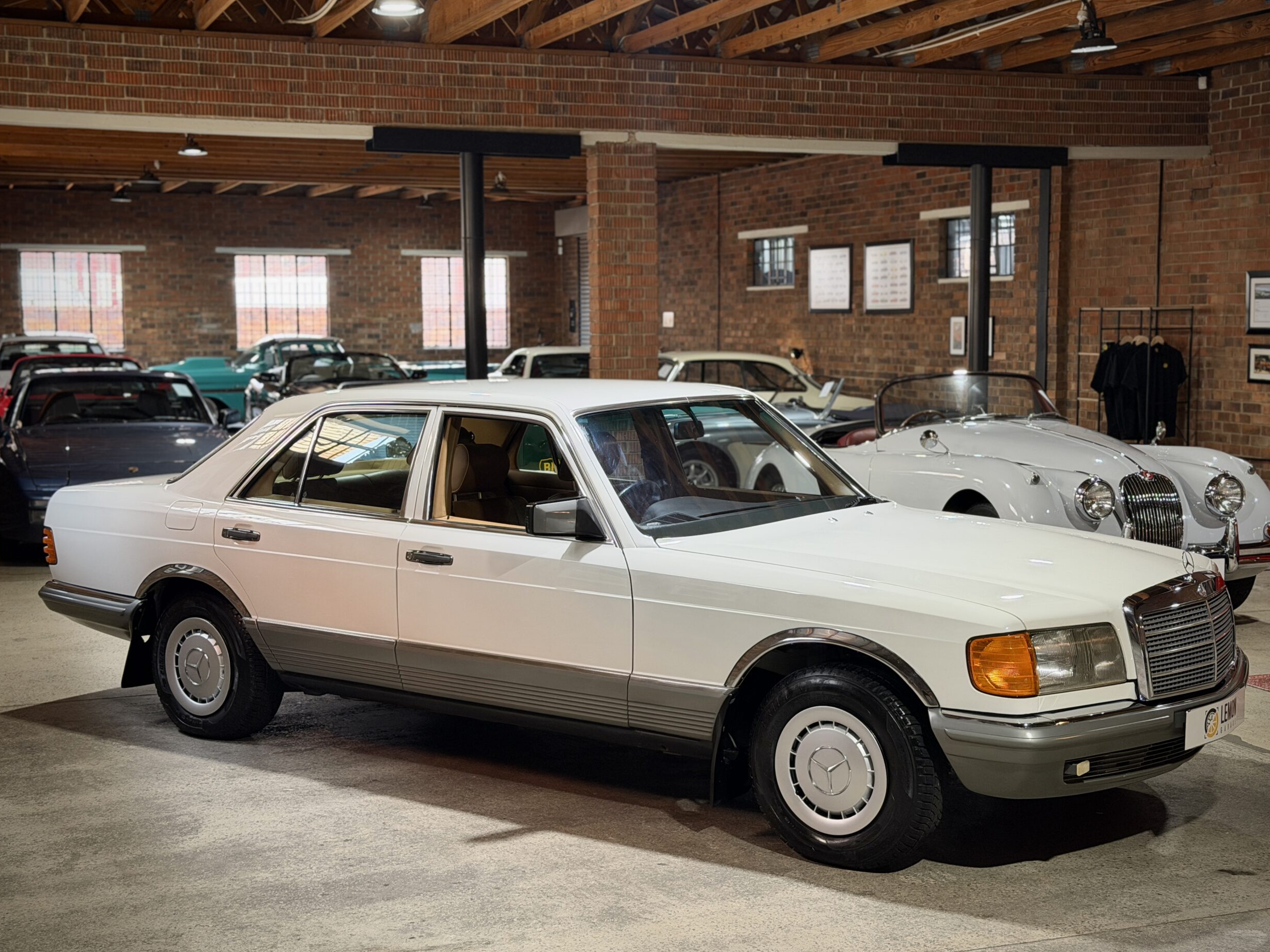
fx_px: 1834
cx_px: 640
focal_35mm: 50
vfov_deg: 29.1
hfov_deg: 38.2
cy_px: 472
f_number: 1.78
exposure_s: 1/50
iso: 160
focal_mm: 6.76
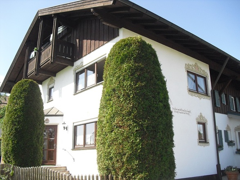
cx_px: 120
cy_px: 90
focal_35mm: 36
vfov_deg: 39.6
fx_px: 250
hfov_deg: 51.4
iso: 200
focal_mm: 6.3
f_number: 7.8
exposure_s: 1/200
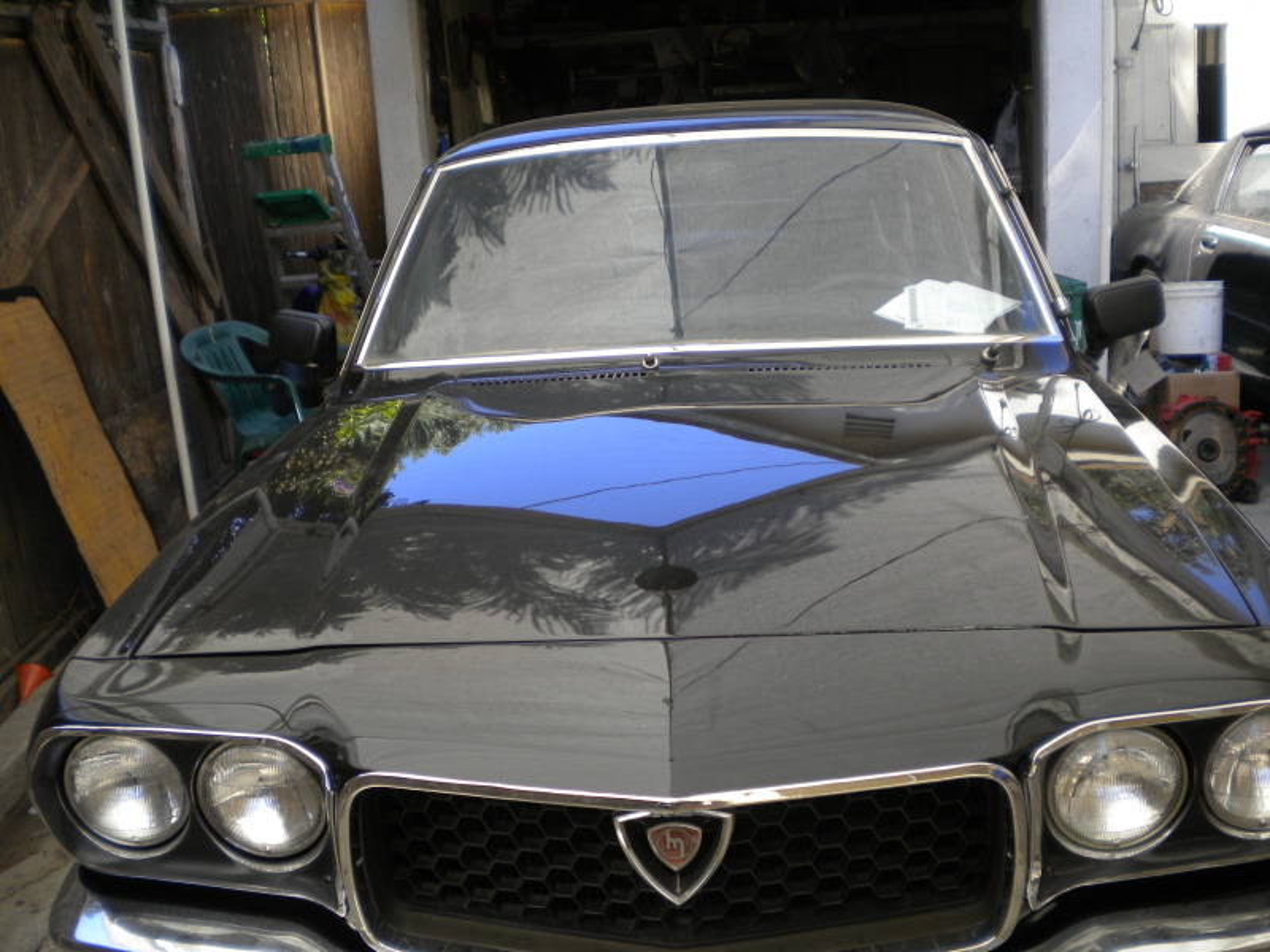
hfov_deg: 52.6
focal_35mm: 35
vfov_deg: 40.7
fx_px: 1284
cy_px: 476
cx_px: 635
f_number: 3.1
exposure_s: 1/200
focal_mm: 6.3
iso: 80
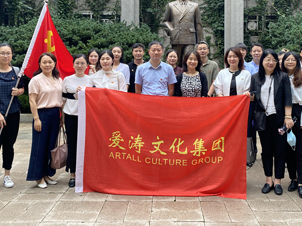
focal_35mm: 40
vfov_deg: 35.1
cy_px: 54
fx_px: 349
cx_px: 172
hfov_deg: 46.7
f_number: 1.8
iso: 32
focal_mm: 4.25
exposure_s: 1/140
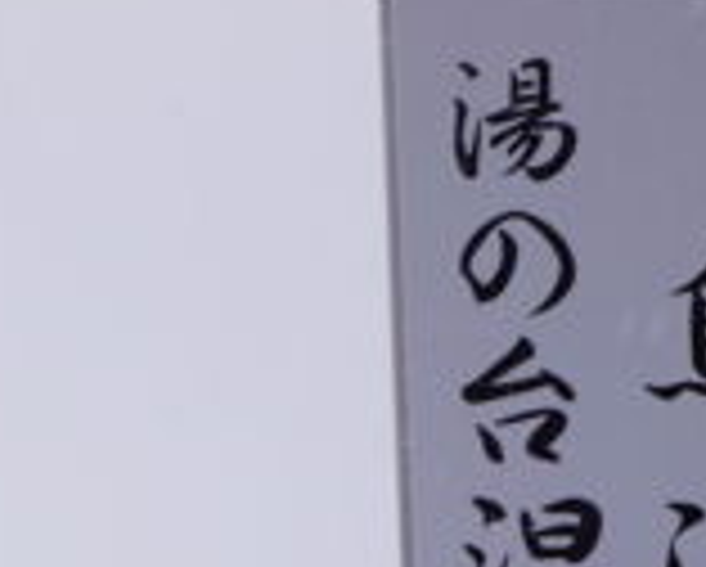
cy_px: 776
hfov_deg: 13.2
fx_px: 2992
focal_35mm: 143
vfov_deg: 10.5
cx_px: -67
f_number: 7.1
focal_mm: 20
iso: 100
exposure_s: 1/200
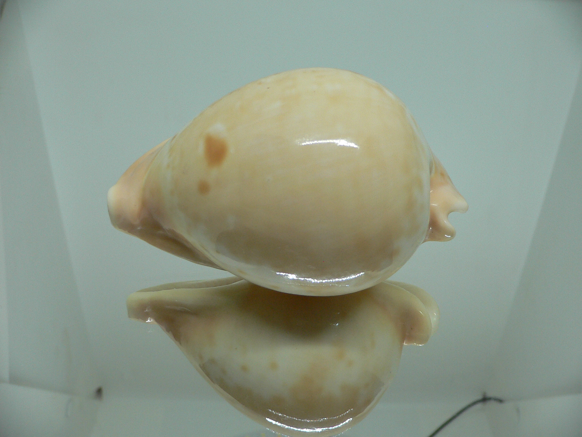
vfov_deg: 40.7
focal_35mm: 35
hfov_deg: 52.6
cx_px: 291
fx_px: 588
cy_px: 218
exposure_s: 1/60
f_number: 2.8
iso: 100
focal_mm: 4.6
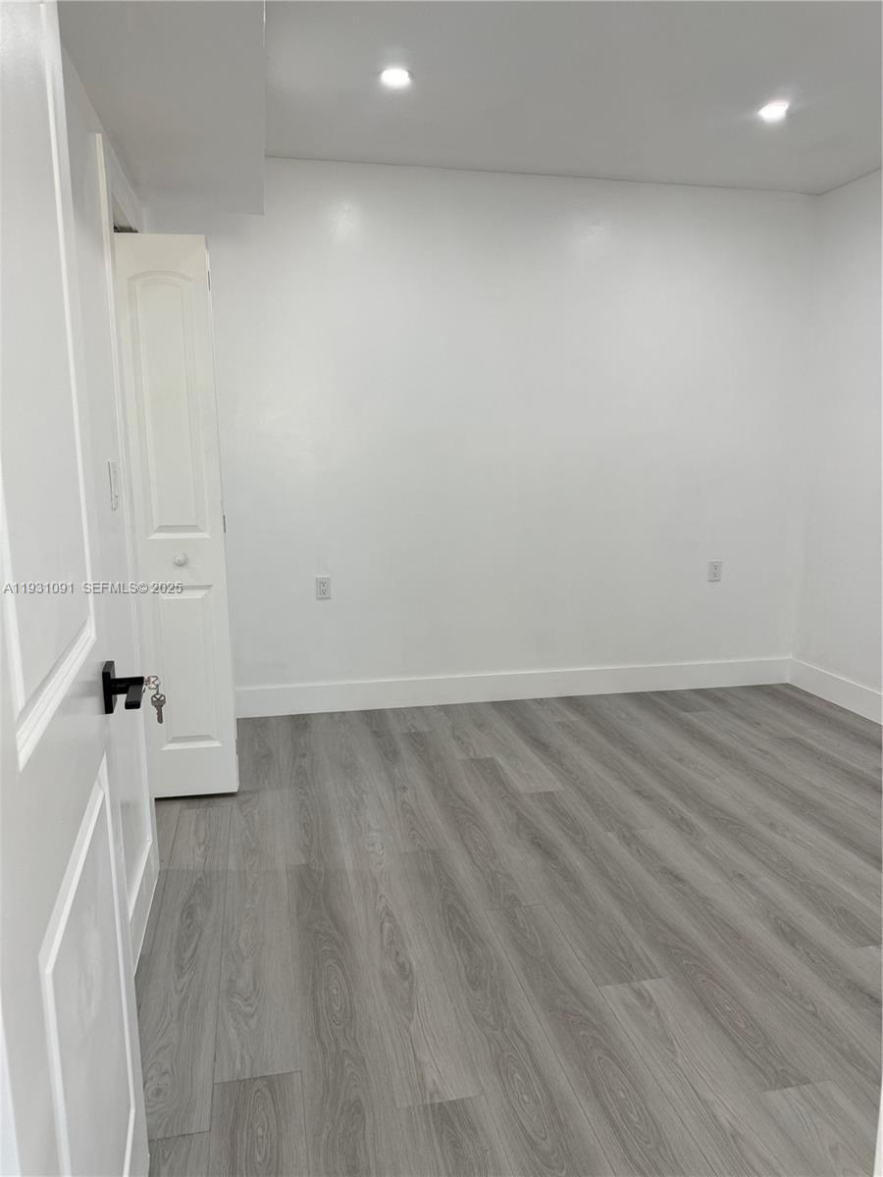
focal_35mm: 24
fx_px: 816
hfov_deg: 56.8
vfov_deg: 71.6
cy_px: 588
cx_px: 442
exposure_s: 1/121
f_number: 1.78
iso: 80
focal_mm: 6.76
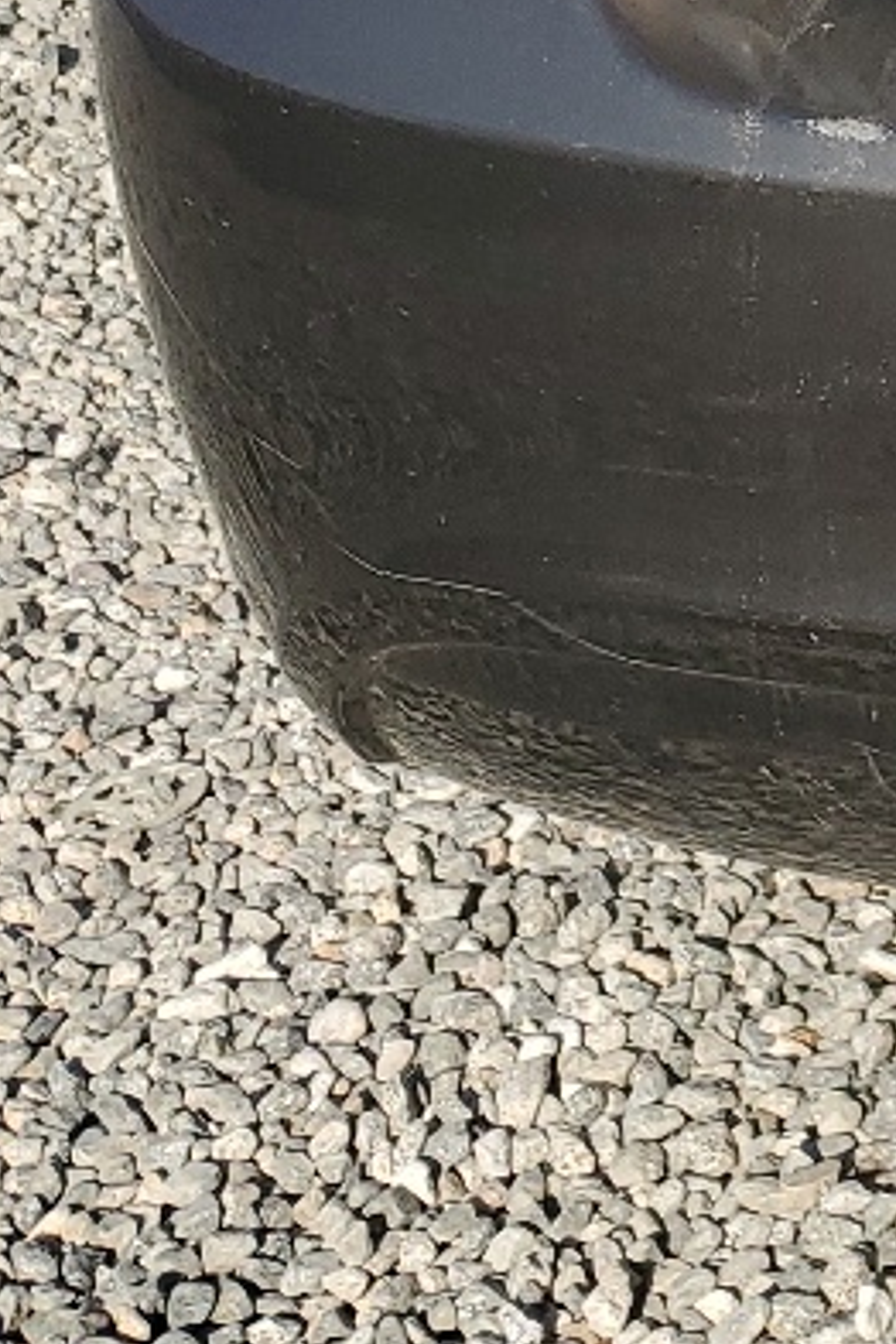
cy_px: -516
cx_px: 2213
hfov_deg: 10.5
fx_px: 4106
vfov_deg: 17.2
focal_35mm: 110
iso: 50
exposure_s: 1/3333
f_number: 1.5
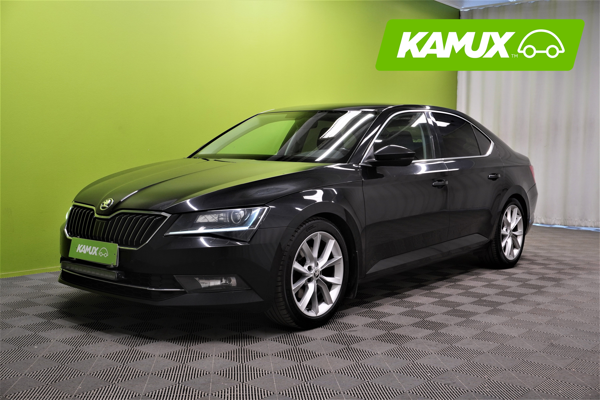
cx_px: 300
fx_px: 675
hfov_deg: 47.9
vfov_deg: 33.0
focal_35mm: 40
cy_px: 200
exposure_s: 1/10
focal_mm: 27
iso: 320
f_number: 10
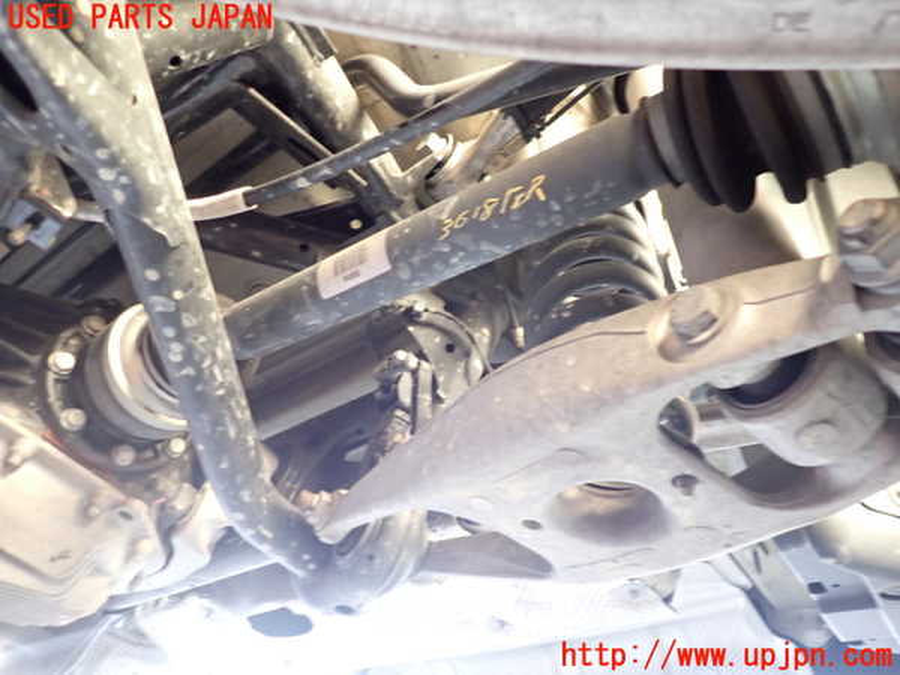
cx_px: 450
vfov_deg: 54.9
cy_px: 338
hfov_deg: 69.4
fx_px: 650
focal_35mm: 25
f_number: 2
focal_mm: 4.5
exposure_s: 1/30
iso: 500
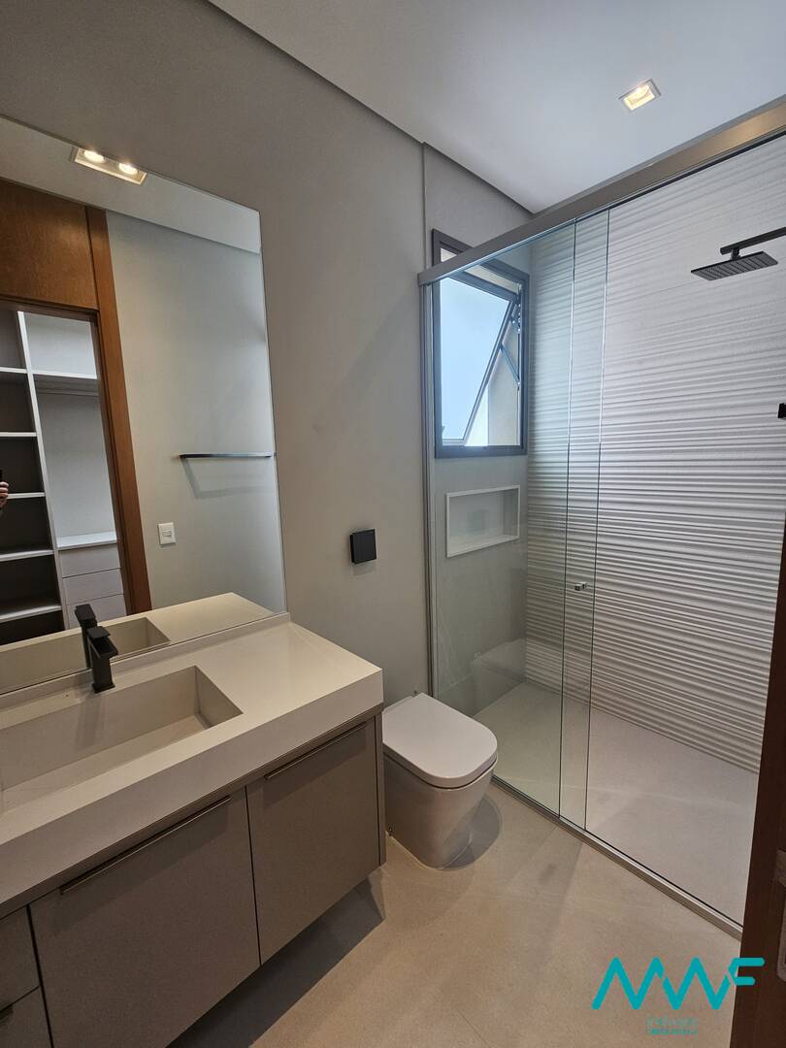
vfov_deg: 106.2
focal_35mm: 13
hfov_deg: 89.9
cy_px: 524
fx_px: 394
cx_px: 393
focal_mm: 2.2
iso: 100
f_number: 2.2
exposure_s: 1/120
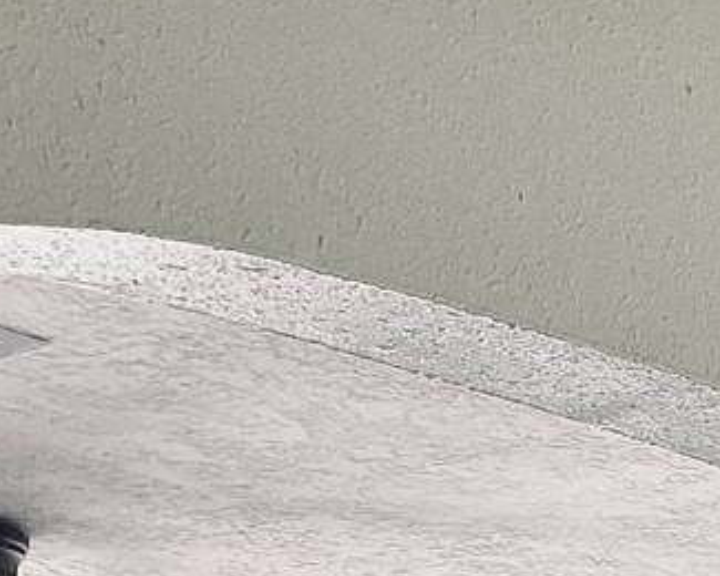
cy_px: 1356
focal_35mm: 160
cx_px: 2127
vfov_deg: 8.8
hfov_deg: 9.5
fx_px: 3409
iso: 32
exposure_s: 1/263
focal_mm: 4.25
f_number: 1.8
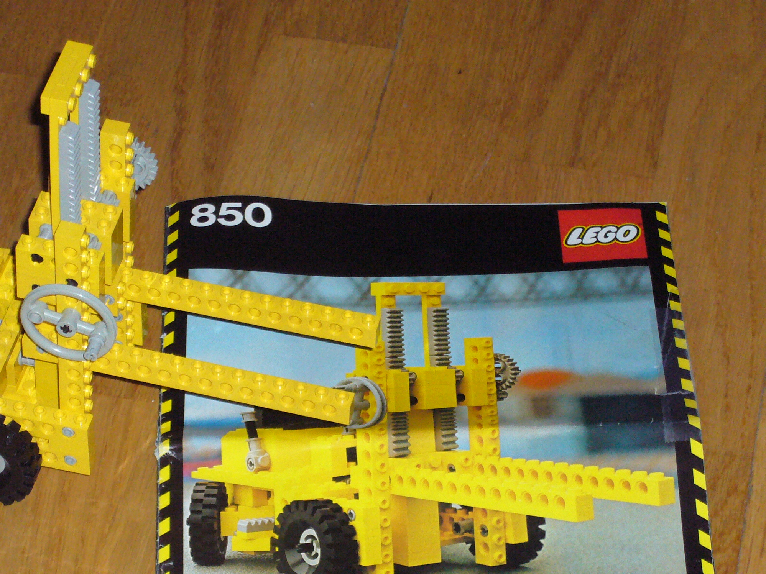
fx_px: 3275
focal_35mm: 148
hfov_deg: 13.3
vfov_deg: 10.0
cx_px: 247
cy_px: 396
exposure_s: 1/60
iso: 250
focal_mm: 17.4
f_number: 5
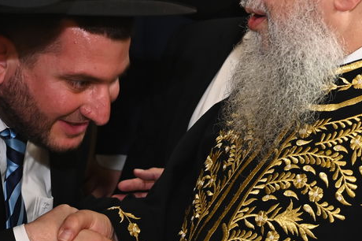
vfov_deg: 10.2
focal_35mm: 134
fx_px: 1346
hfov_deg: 15.3
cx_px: 227
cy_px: 70
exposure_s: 1/125
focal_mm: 44
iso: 800
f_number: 5
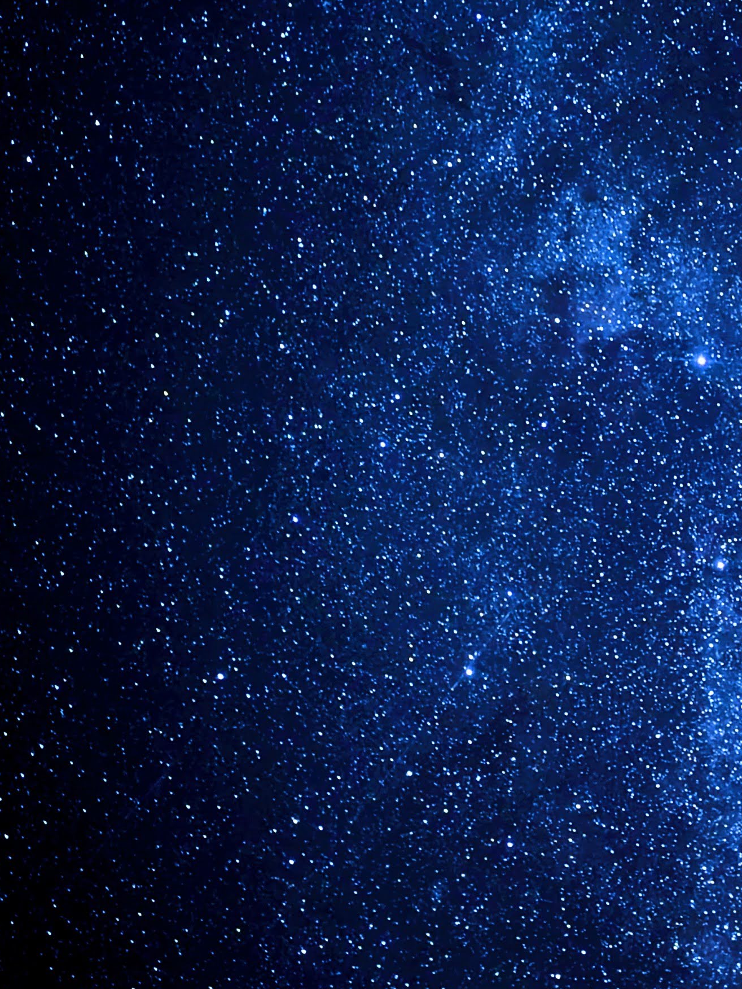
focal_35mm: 66
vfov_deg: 29.3
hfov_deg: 20.8
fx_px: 1885
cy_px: 420
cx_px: 881
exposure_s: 16
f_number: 1.89
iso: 4132
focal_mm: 5.43
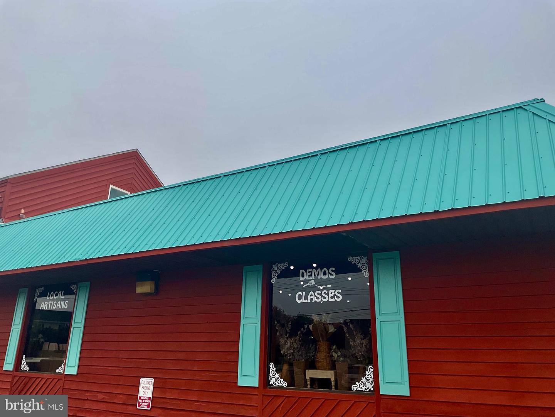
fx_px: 465
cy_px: 208
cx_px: 278
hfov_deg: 61.7
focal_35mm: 29
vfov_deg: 48.2
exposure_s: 1/4405
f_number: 1.8
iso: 16
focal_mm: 3
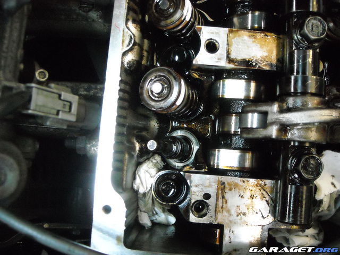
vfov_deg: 40.7
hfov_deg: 52.6
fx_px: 344
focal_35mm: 35
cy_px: 128
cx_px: 170
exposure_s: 1/105
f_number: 2.8
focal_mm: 5.7
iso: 800
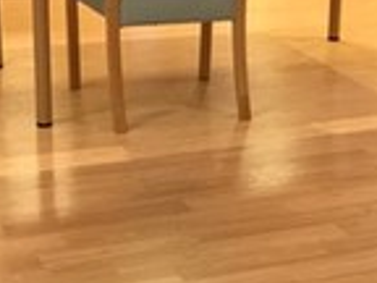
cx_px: 276
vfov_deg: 13.8
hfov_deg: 18.3
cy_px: 189
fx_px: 1165
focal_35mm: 107
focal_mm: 3.99
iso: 32
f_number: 1.8
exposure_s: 1/30
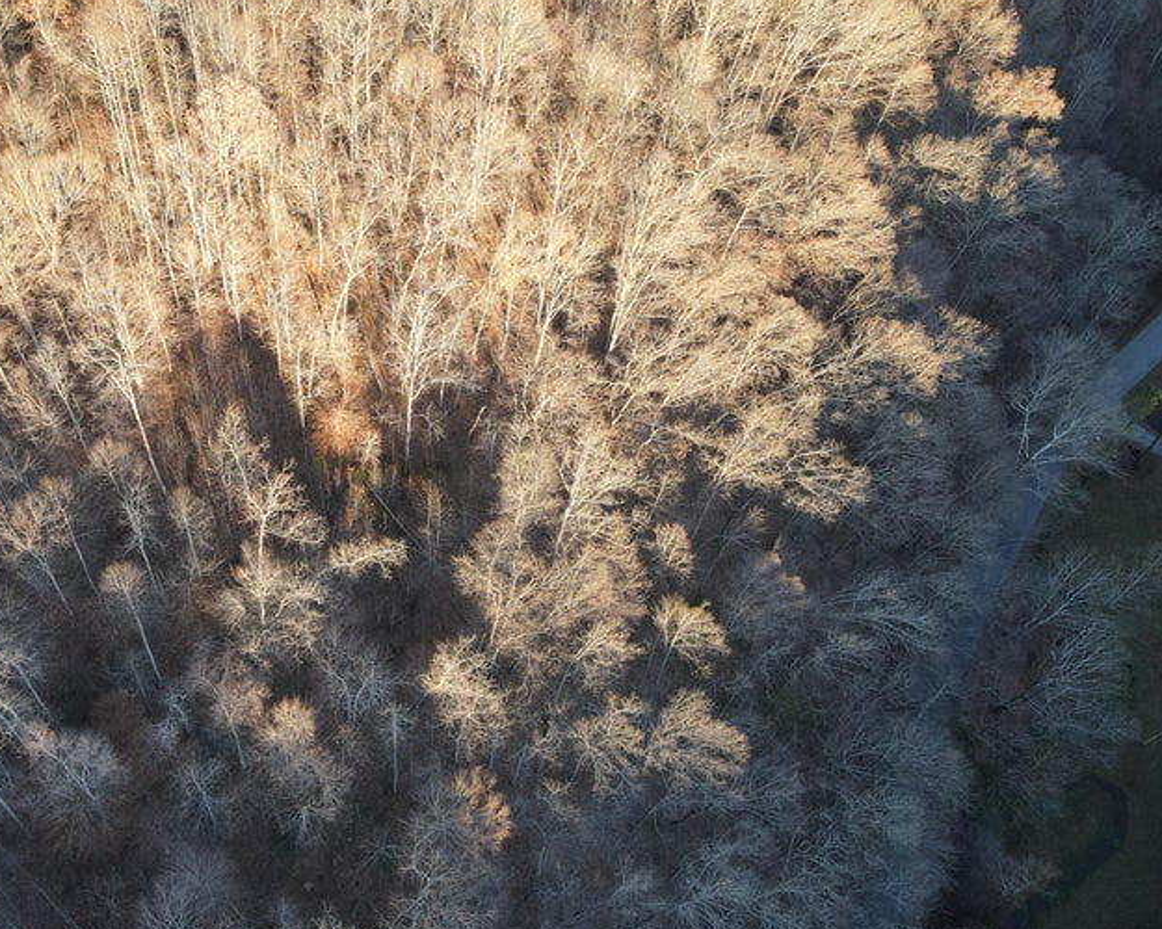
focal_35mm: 32
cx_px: 410
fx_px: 1101
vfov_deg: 45.6
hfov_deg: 54.8
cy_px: 373
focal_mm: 4.5
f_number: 2.8
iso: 100
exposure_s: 1/40
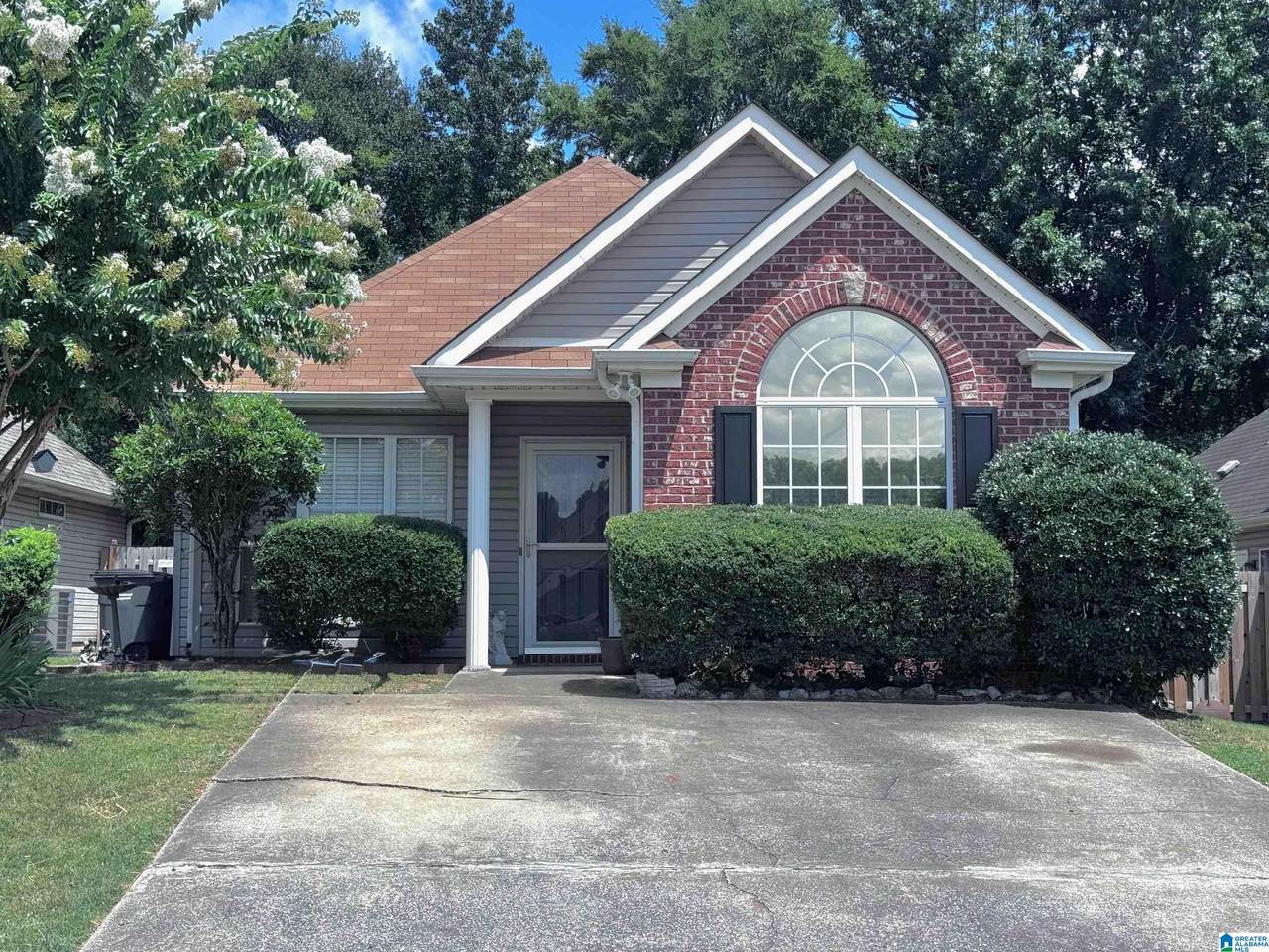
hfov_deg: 39.7
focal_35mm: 48
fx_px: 1760
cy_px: 476
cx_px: 634
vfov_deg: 30.3
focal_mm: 6.76
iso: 64
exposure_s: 1/4049
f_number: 1.78
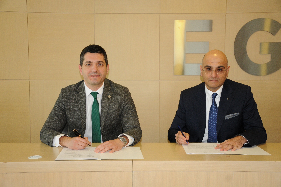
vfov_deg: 28.0
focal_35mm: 48
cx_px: 140
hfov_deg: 41.2
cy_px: 94
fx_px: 374
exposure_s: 1/60
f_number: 4.5
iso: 640
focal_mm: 32
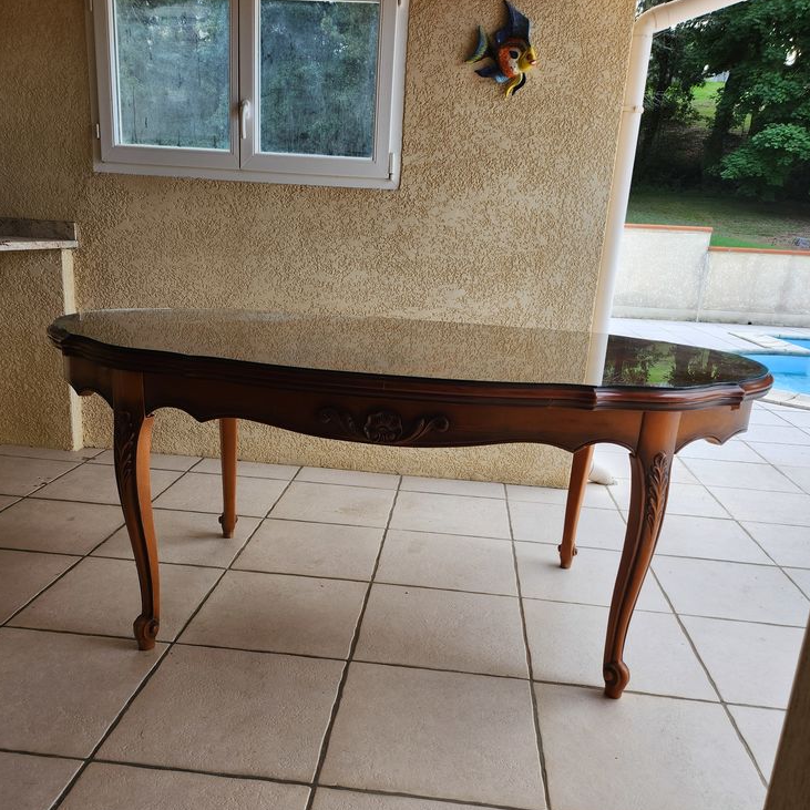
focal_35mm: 29
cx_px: 410
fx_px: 768
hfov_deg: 55.6
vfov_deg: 55.5
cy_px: 454
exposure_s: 1/180
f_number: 1.8
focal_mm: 5
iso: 64
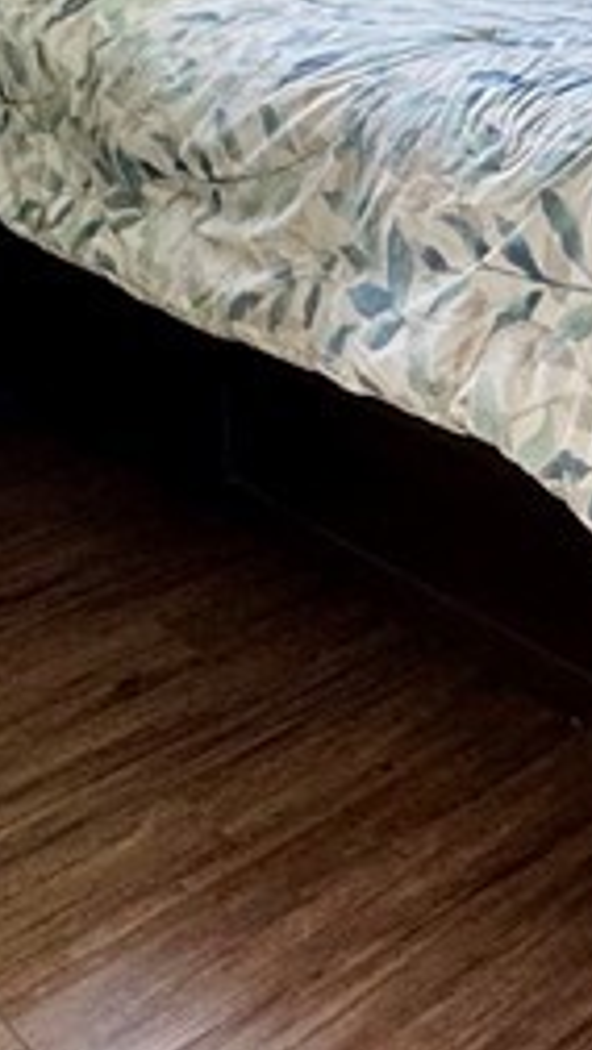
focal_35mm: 62
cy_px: -183
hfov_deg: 18.4
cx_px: 721
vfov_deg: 29.5
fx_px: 1728
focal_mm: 2.22
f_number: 2.2
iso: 200
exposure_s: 1/120
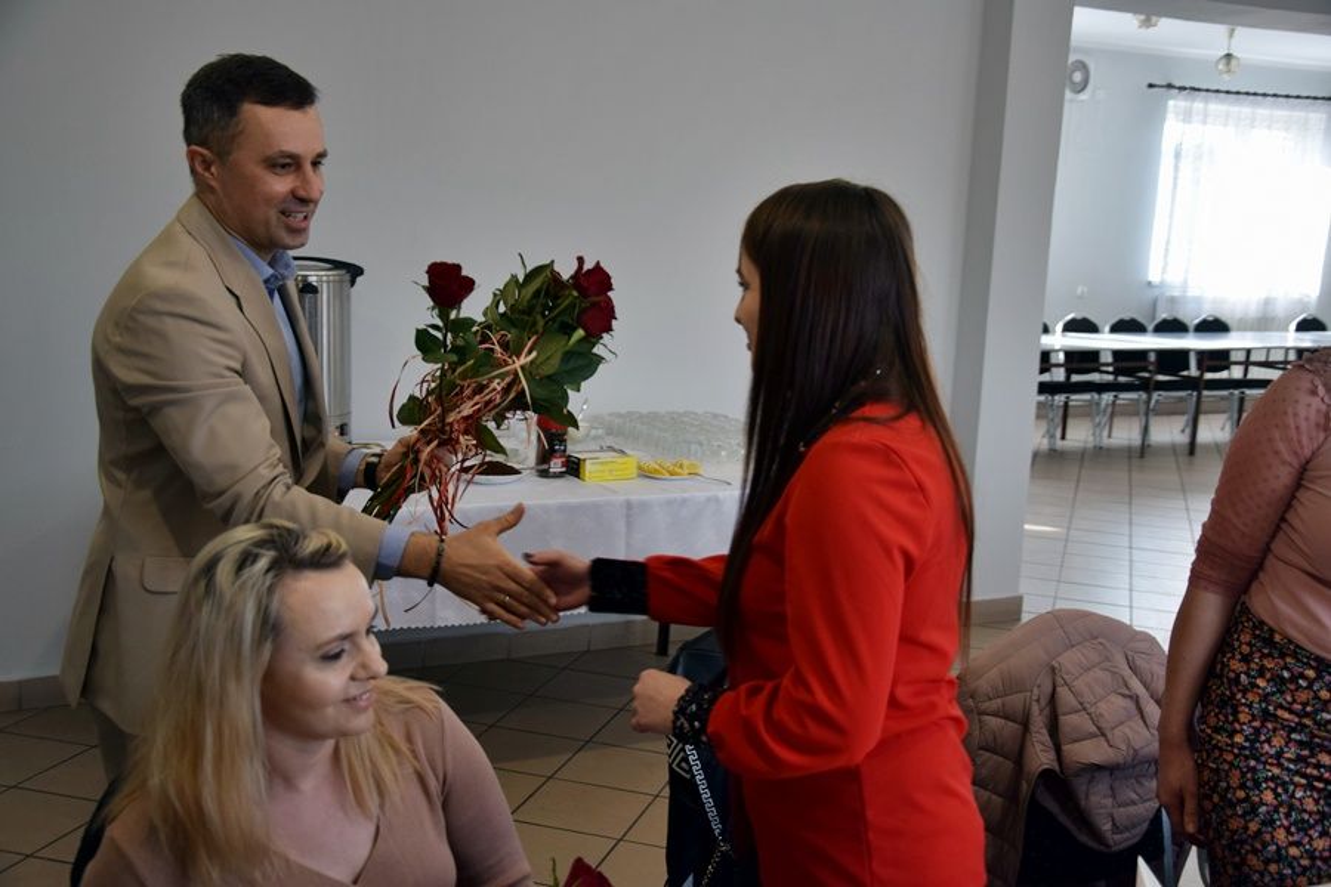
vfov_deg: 34.2
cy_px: 444
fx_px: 1442
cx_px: 666
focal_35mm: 39
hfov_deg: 49.6
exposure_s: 1/100
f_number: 4
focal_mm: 26
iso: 360
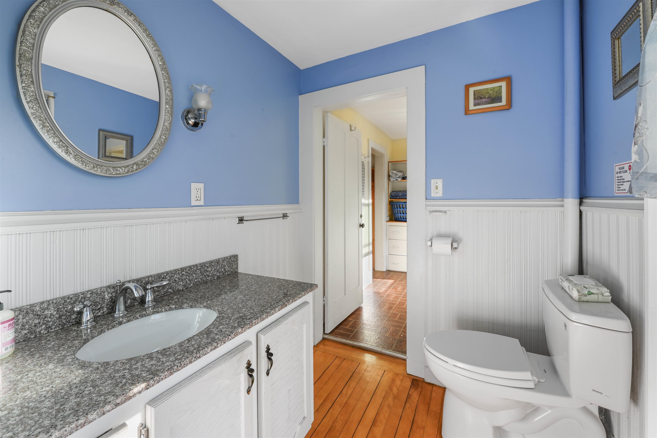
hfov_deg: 104.3
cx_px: 328
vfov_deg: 81.2
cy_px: 219
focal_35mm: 14
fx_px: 255
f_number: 10
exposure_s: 1/160
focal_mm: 14
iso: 400
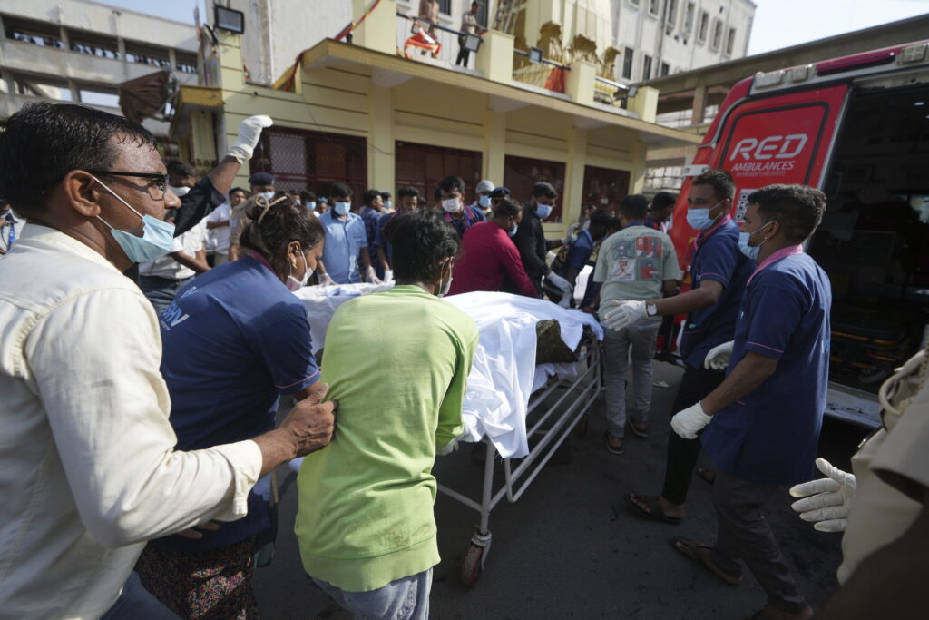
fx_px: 413
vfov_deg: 73.8
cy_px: 310
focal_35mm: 16
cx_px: 464
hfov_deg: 96.7
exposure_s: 1/640
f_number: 4
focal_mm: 16
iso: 100
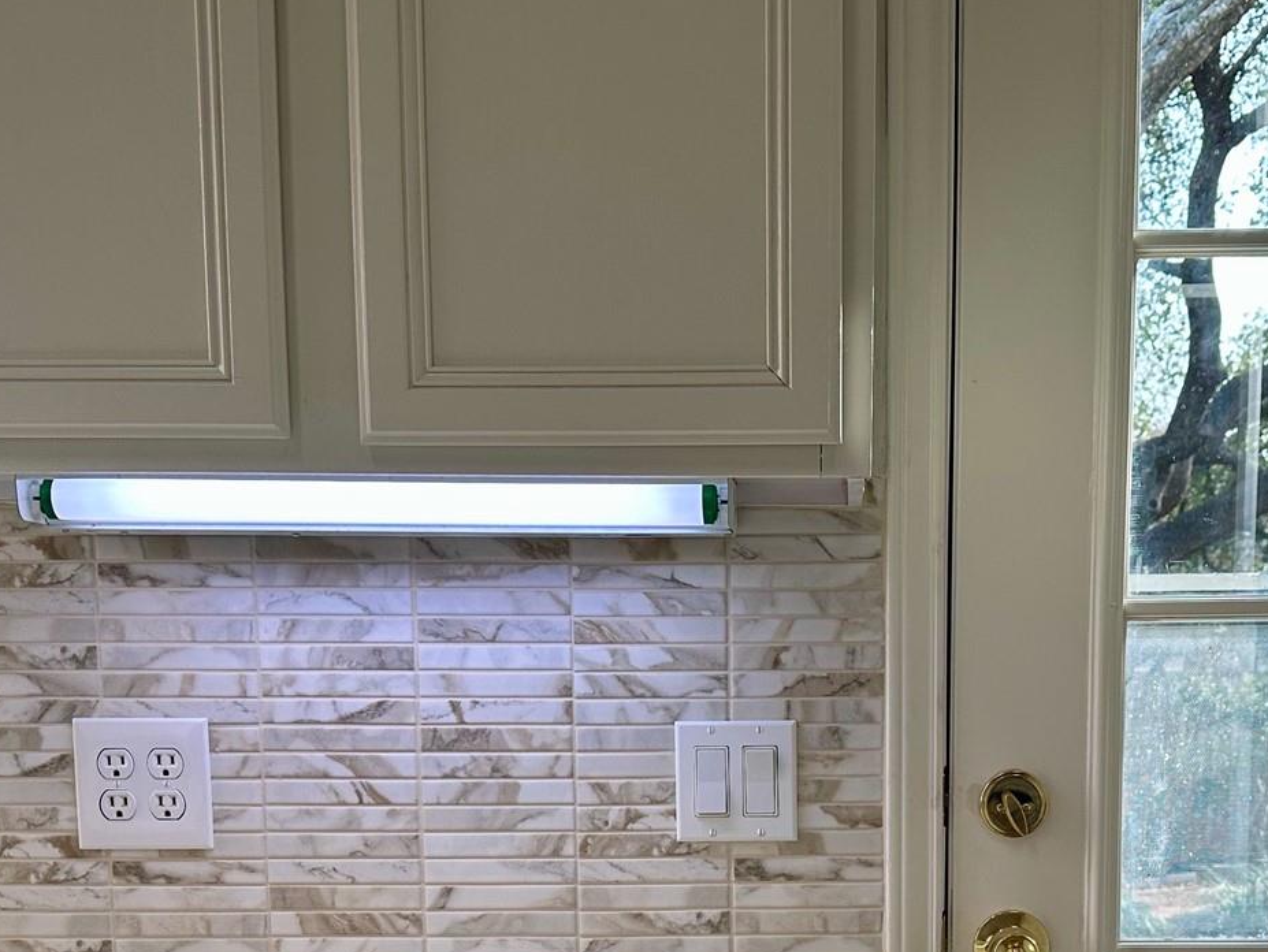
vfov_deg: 26.3
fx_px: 1942
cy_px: 927
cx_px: 771
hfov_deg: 36.0
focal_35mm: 53
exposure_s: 1/392
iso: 80
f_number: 1.78
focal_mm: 6.86
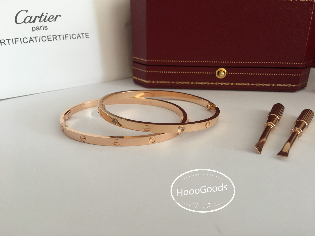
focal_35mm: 29
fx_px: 264
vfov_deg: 48.2
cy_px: 118
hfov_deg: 61.7
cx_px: 158
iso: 40
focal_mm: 4.15
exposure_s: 1/33
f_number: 2.2
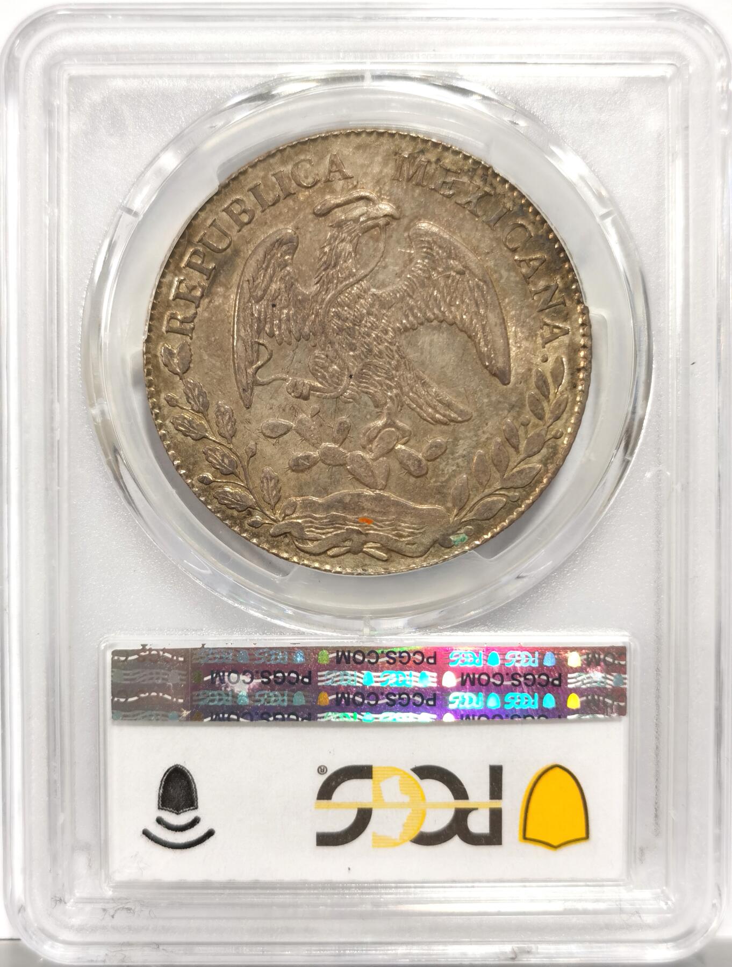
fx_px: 1514
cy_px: 484
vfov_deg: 35.4
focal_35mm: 54
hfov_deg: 27.2
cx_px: 366
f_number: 16
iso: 125
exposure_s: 1/100
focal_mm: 5.56
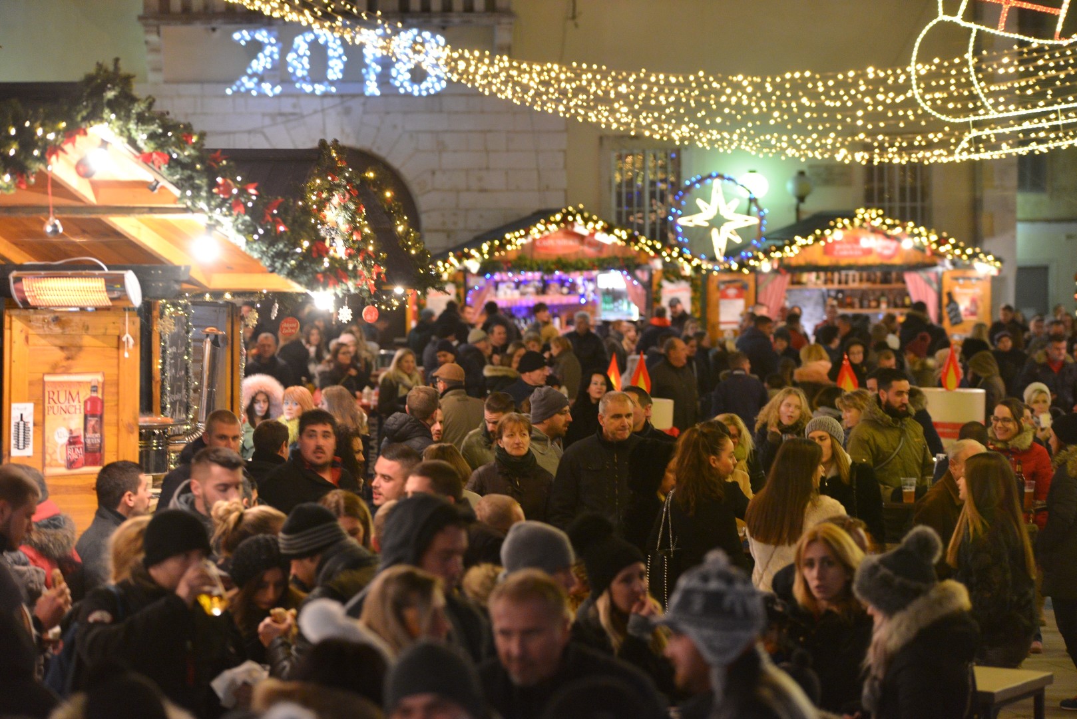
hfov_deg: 18.3
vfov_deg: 12.2
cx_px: 538
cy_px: 360
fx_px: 3352
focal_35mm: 112
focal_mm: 112
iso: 3200
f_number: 3.5
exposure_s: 1/60
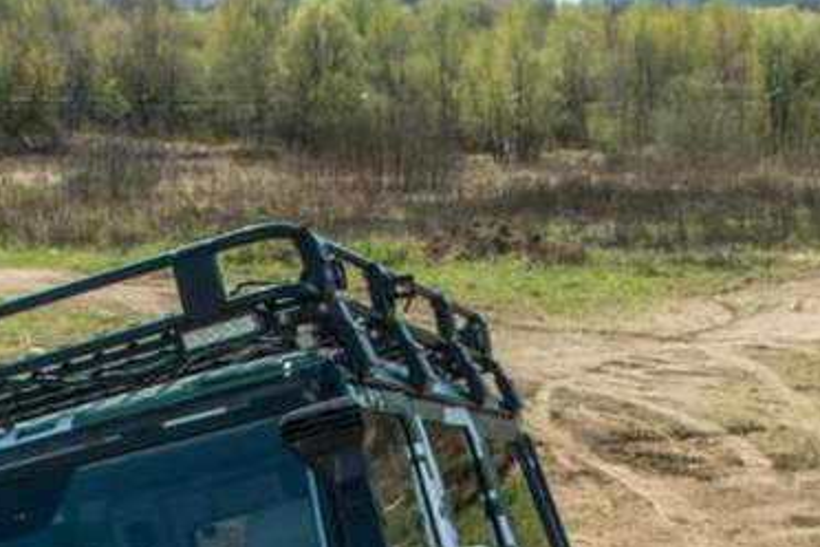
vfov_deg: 14.5
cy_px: 843
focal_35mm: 87
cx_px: 316
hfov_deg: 23.3
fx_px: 1982
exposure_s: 1/250
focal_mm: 27
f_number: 9
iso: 200
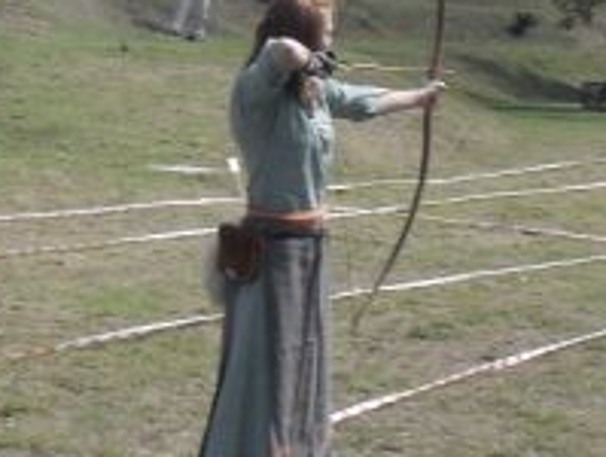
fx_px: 2140
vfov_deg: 12.1
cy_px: 67
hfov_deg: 15.7
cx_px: -43
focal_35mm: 122
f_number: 8.3
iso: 80
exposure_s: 1/125
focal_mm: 6.3
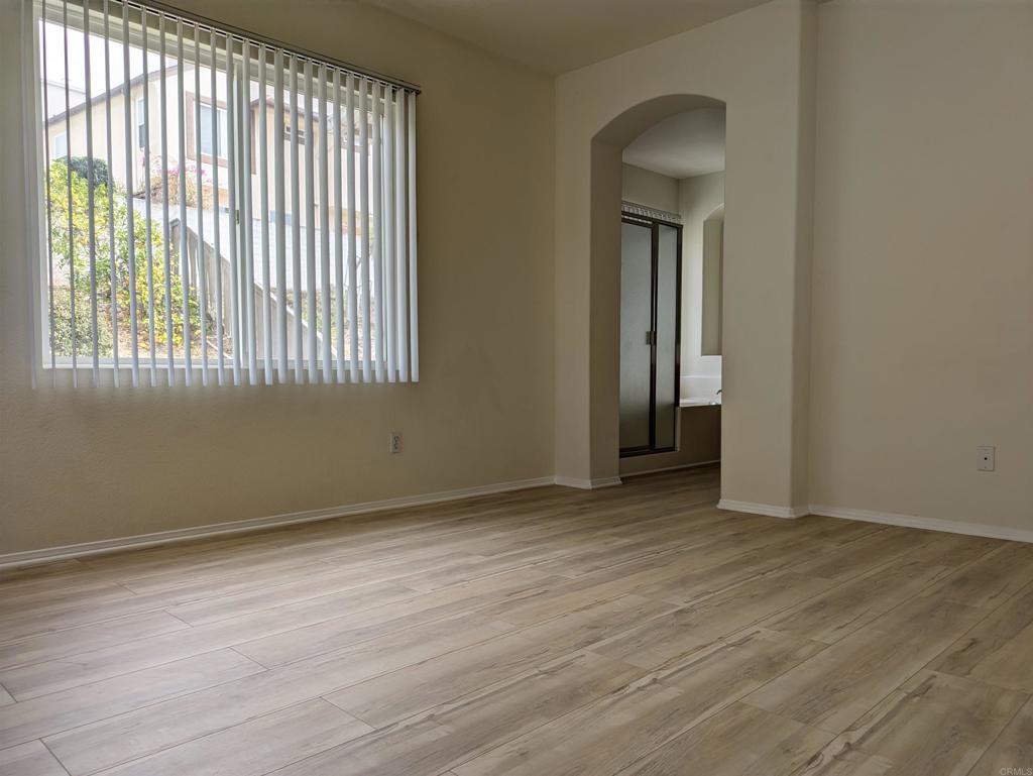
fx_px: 746
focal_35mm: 25
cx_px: 516
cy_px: 388
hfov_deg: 69.4
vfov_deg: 54.9
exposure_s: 1/582
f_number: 1.89
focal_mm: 5.43
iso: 64
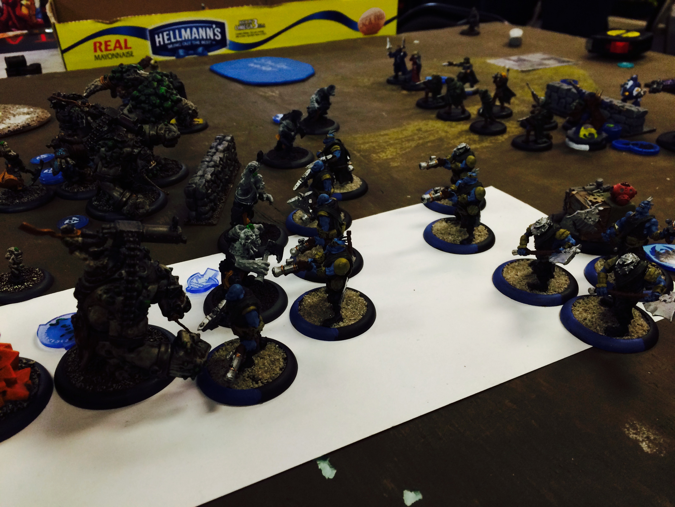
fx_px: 565
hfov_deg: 61.7
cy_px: 254
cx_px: 338
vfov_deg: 48.2
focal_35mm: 29
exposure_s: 1/30
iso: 40
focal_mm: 4.15
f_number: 2.2
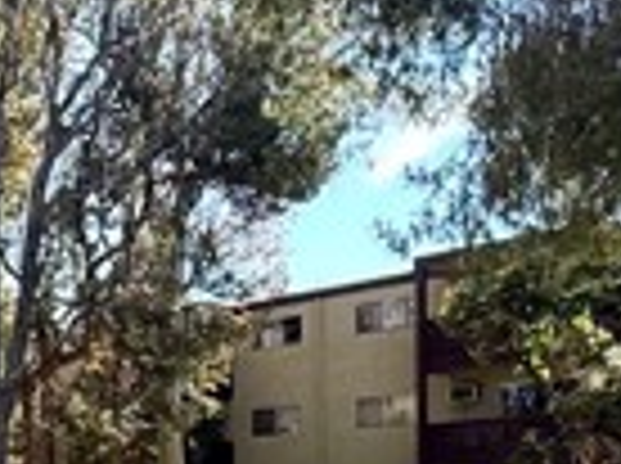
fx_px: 1164
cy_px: 518
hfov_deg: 24.4
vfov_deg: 21.3
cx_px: -270
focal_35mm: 65
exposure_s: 1/461
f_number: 2.2
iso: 64
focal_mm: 2.22
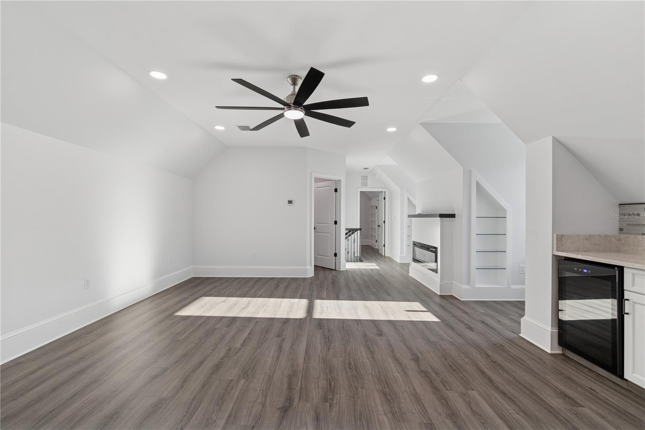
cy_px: 215
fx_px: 269
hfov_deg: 100.4
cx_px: 322
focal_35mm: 15
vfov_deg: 77.3
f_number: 8
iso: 200
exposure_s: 1/20
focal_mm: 10
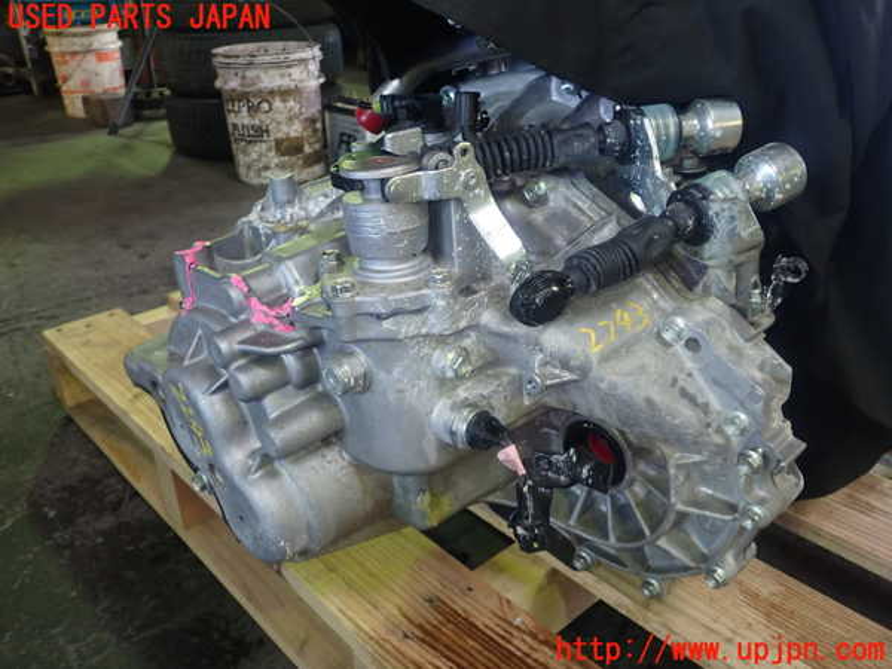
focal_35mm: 30
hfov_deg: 60.0
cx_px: 446
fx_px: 773
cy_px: 334
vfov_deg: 46.8
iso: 200
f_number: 2.3
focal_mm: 5.4
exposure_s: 1/30
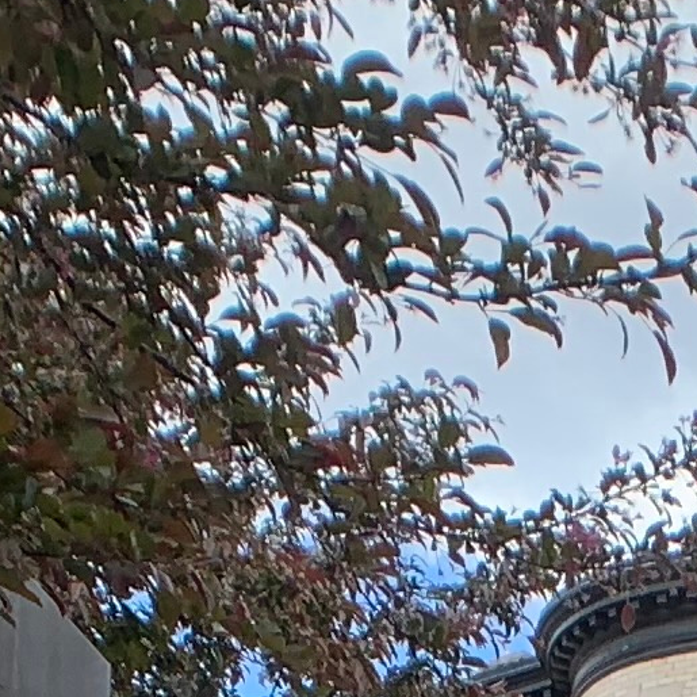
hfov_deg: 9.6
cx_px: 843
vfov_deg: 8.8
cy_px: 1707
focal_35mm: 180
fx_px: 4100
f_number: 1.8
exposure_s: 1/485
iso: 25
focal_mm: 4.25
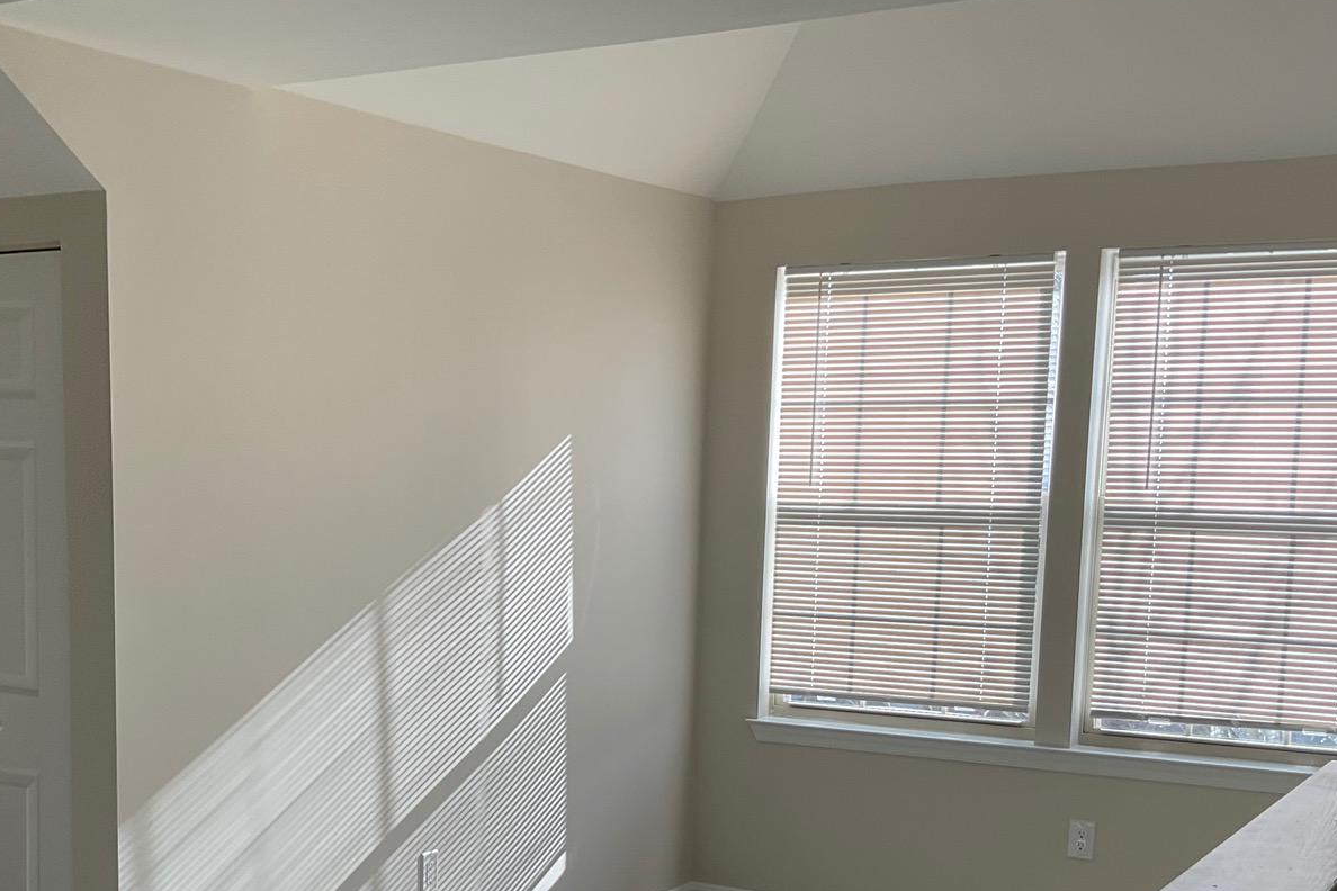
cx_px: 387
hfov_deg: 37.5
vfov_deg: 25.4
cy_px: 740
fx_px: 1931
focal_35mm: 52
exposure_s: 1/120
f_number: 1.8
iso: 16
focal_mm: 3
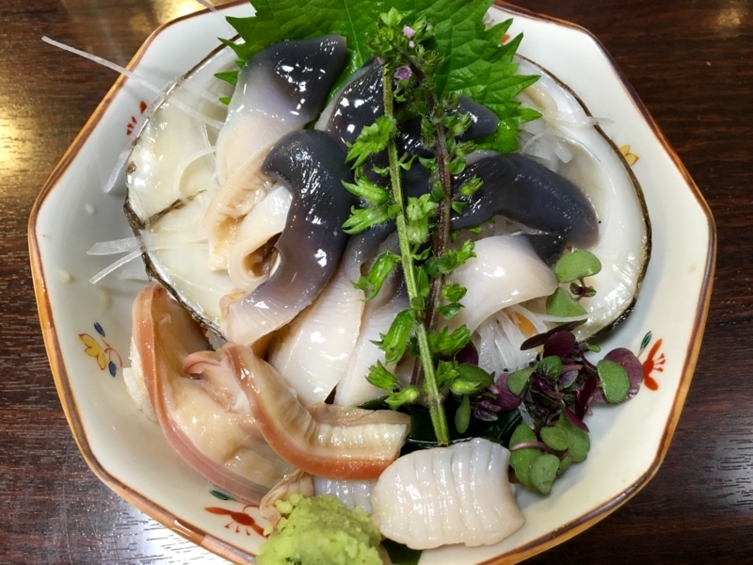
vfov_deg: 48.2
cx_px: 376
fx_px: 631
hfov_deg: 61.7
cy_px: 282
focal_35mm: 29
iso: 100
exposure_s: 1/30
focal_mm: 4.15
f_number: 2.2
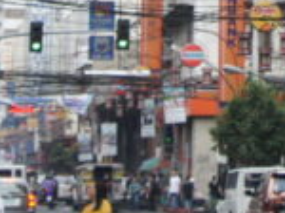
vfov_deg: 5.7
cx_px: 391
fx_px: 2104
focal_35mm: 256
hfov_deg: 7.6
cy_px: -214
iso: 800
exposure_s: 1/250
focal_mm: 26
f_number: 5.6
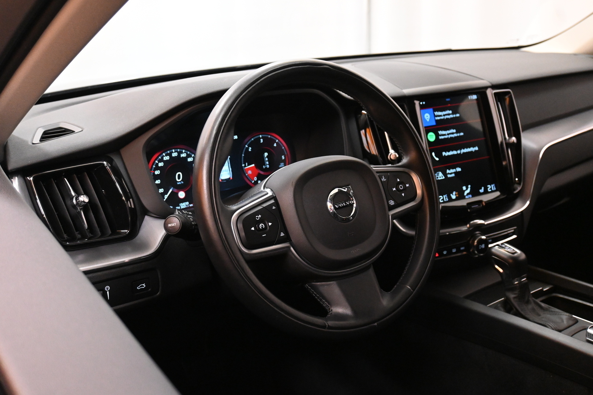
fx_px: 605
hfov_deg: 52.2
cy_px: 198
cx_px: 296
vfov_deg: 36.2
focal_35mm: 37
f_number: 4.2
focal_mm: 24.5
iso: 4000
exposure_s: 1/80
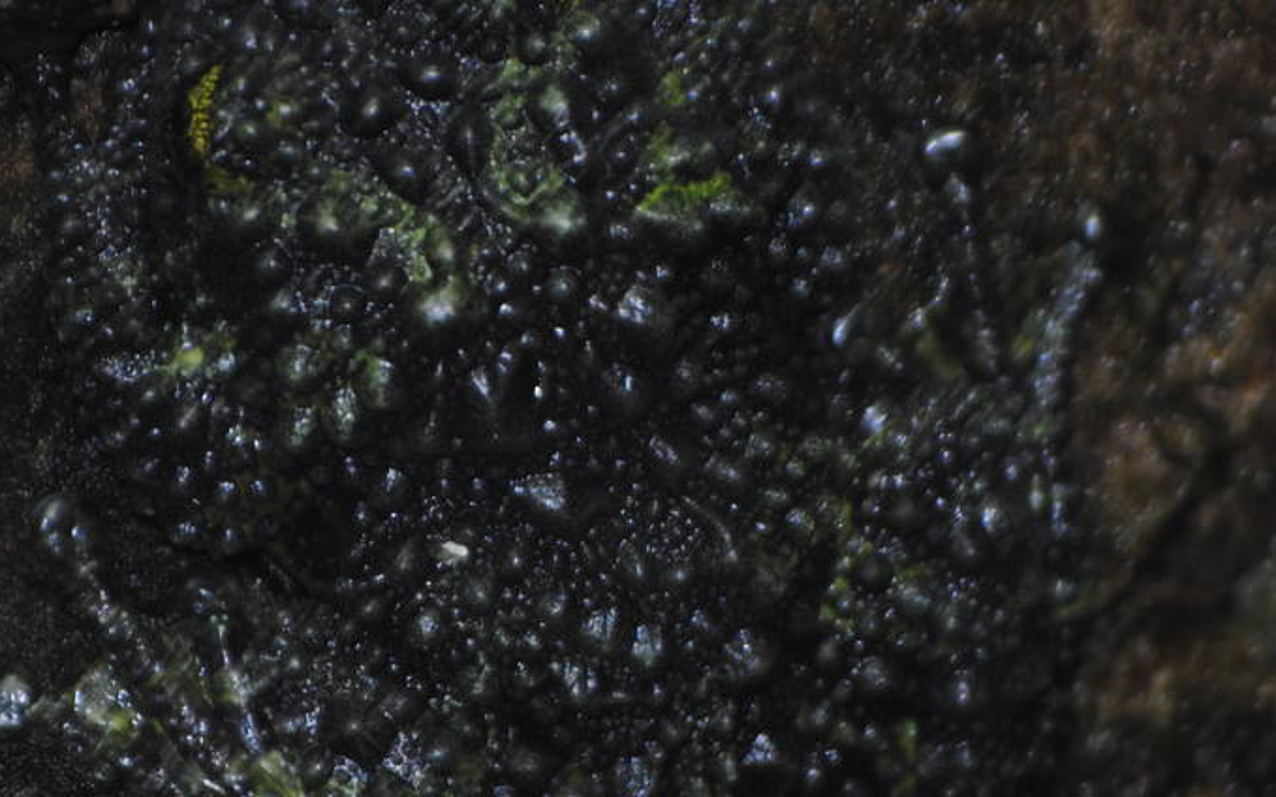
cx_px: 455
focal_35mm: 440
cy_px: 420
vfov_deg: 3.0
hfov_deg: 4.8
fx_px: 15297
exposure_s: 1/60
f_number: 4.8
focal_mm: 122
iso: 200
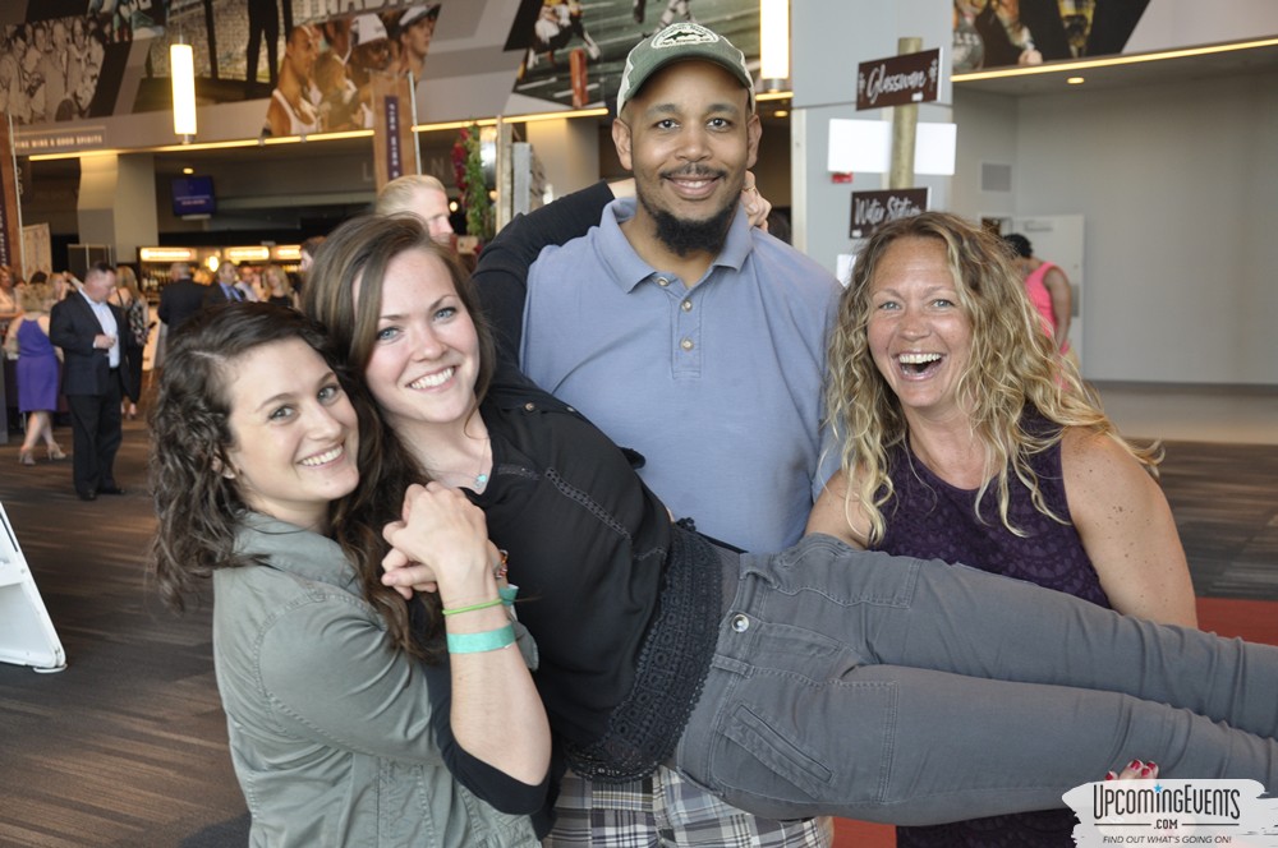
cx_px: 639
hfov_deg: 41.2
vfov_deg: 28.0
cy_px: 424
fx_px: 1702
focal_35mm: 48
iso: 400
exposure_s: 1/20
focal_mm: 32
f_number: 5
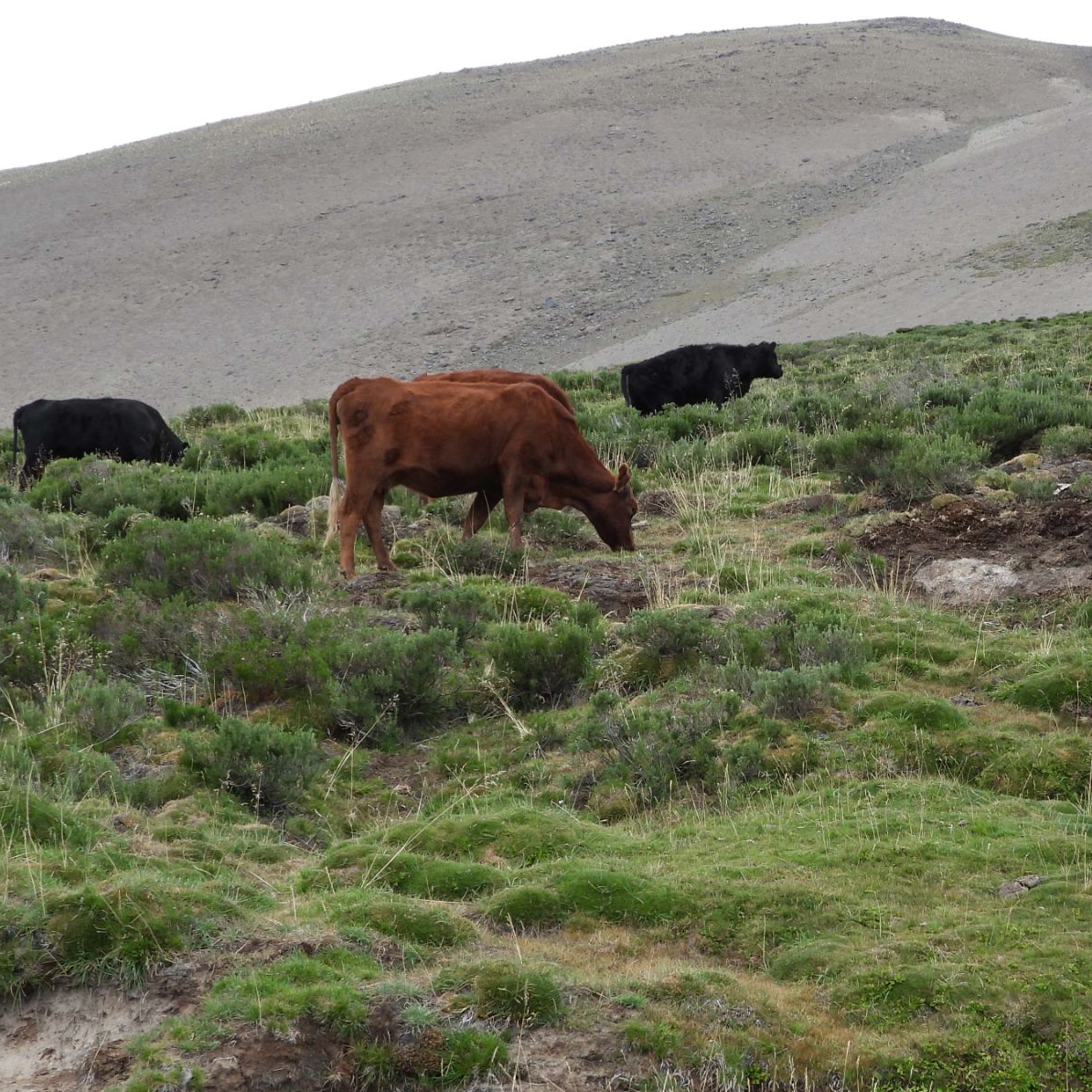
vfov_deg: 19.1
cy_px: 616
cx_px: 873
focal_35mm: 91
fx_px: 3248
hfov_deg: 18.9
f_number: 3.5
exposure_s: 1/320
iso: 100
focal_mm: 10.7
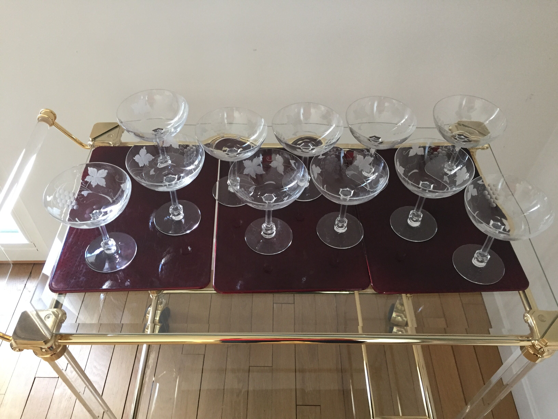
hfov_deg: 61.7
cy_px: 210
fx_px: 467
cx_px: 279
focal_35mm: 29
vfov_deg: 48.2
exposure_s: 1/33
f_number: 2.2
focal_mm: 4.15
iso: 250
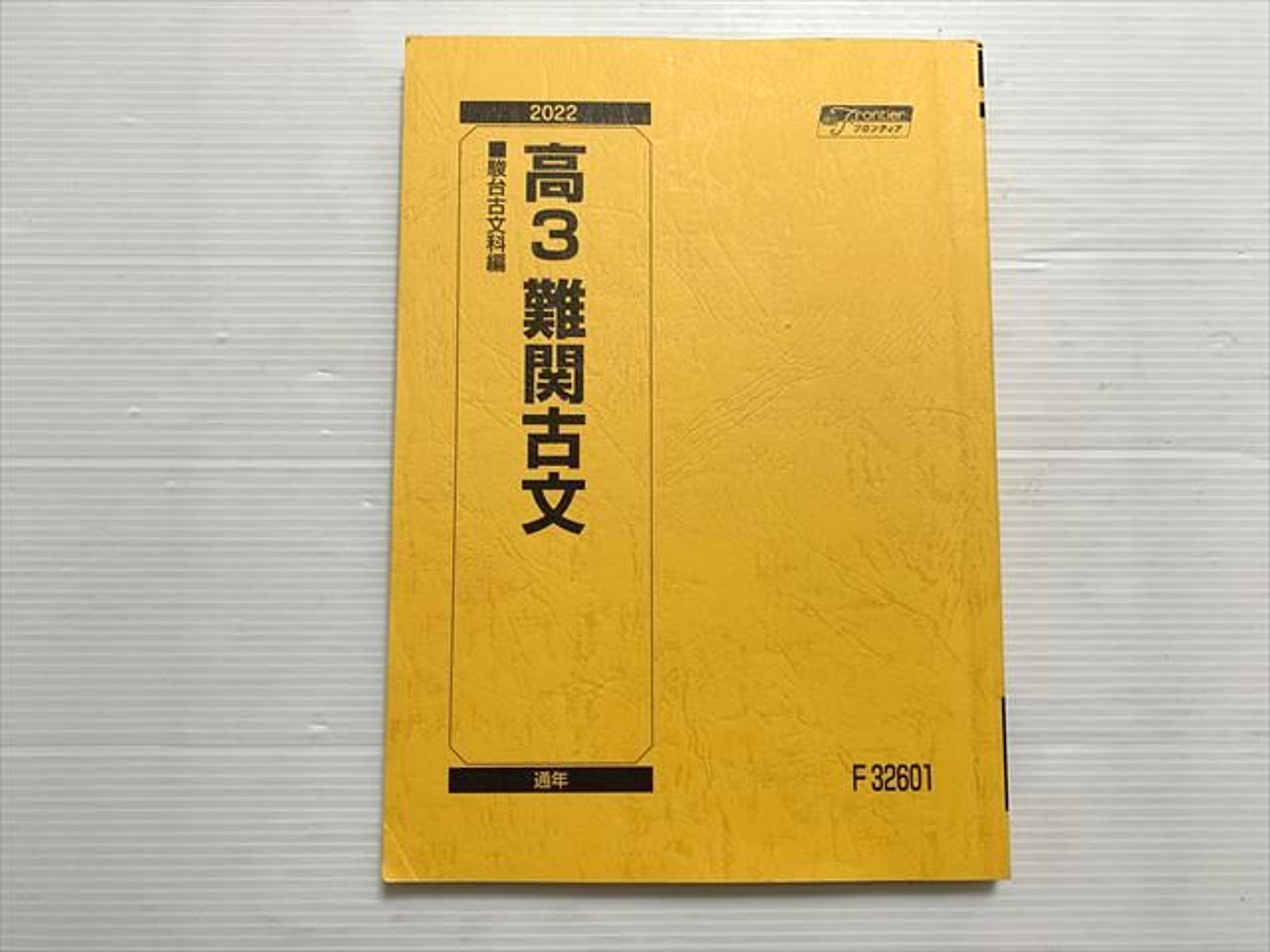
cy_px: 476
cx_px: 635
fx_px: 954
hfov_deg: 67.3
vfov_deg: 53.1
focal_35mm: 26
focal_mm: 4.25
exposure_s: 1/78
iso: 80
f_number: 1.8
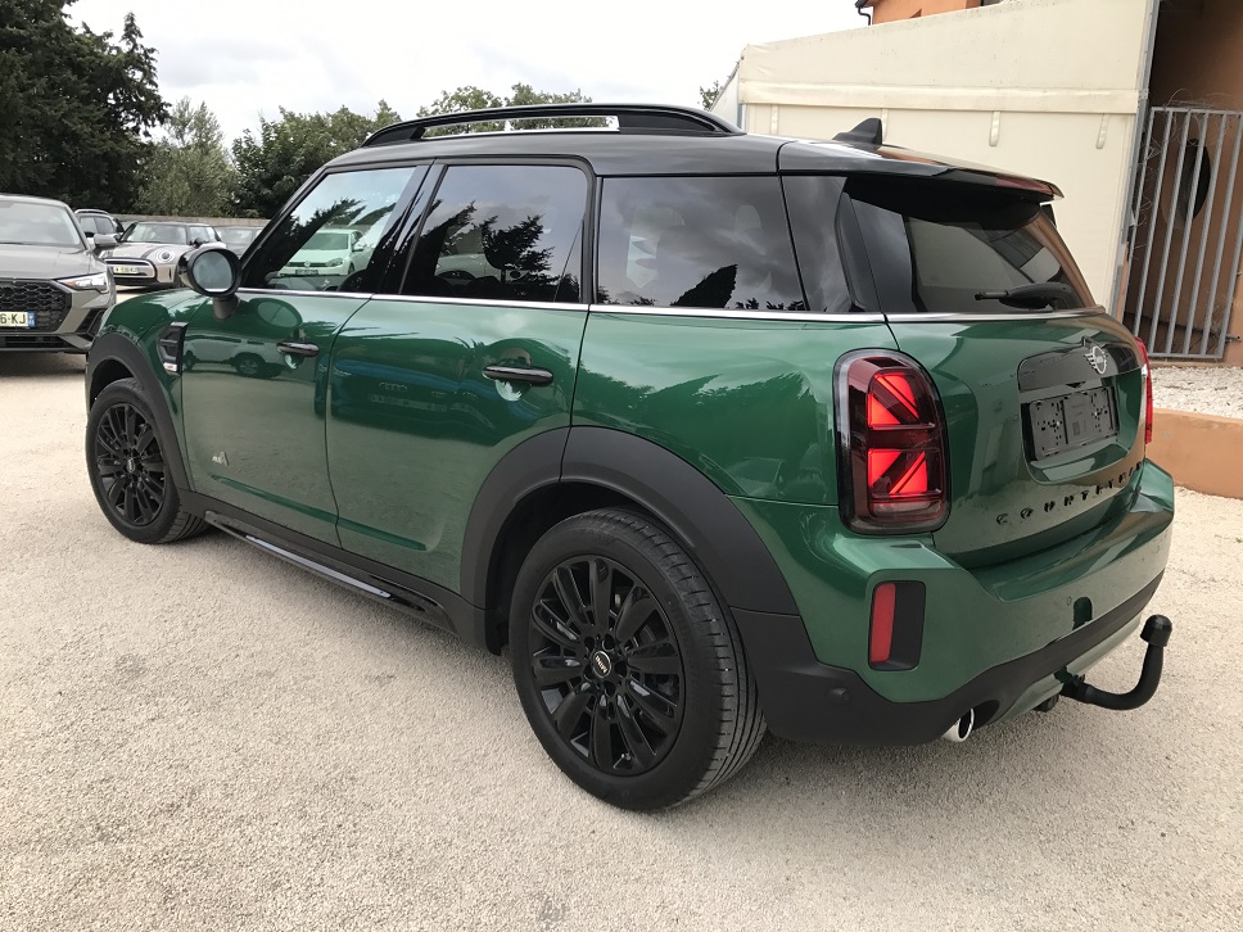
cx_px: 622
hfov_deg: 63.4
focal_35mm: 28
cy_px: 466
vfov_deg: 49.7
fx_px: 1005
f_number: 1.8
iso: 25
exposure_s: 1/100
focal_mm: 3.99
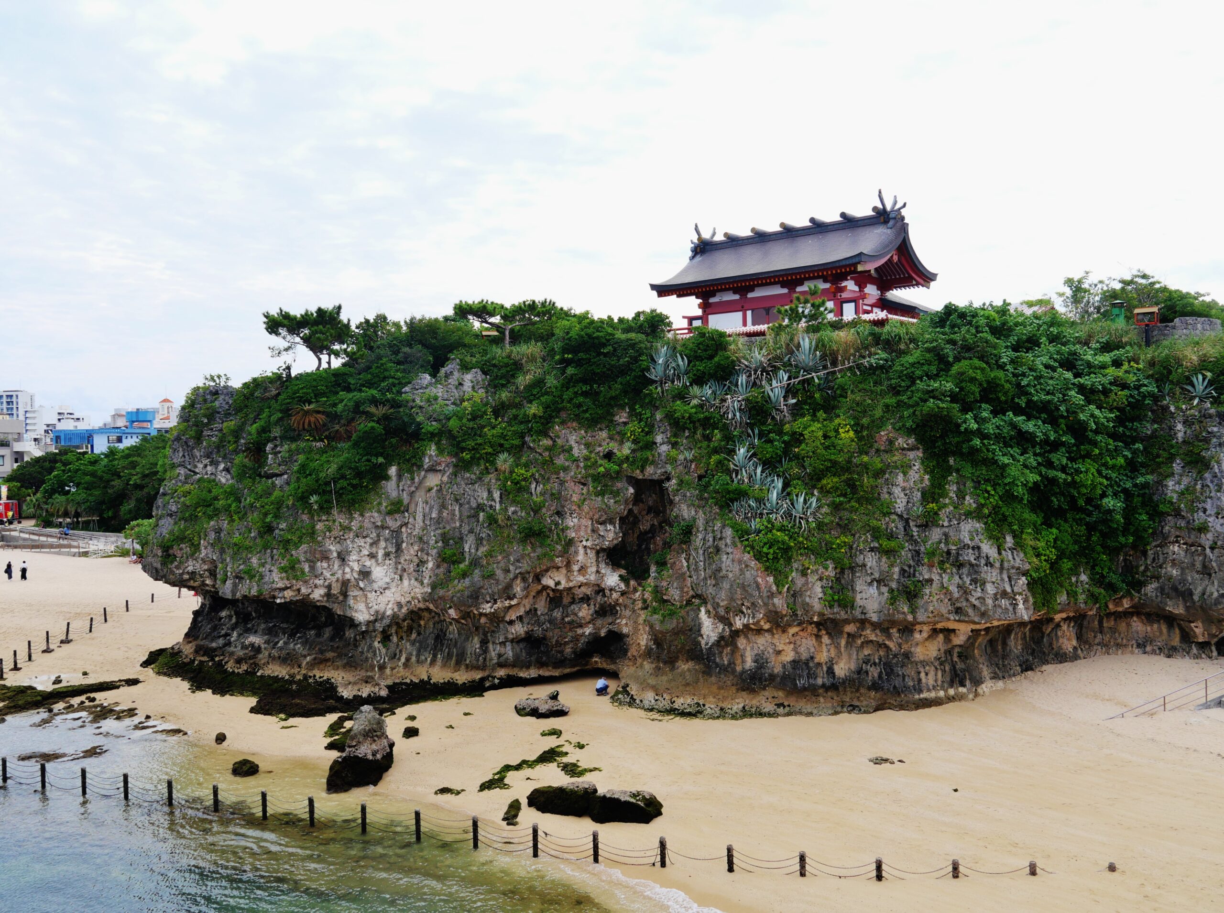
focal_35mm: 28
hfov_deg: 63.5
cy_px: 456
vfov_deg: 49.6
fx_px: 988
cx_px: 612
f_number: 8
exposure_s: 1/250
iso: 200
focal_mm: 14
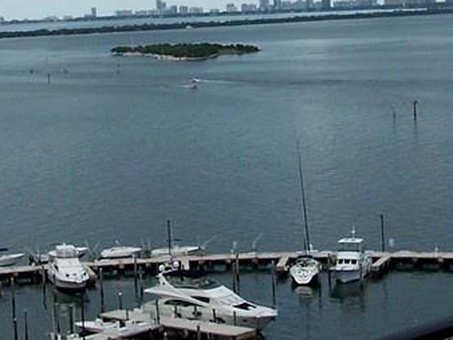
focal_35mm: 115
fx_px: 1506
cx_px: 188
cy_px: -25
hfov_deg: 17.1
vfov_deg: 12.7
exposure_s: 1/500
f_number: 4
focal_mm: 6.3
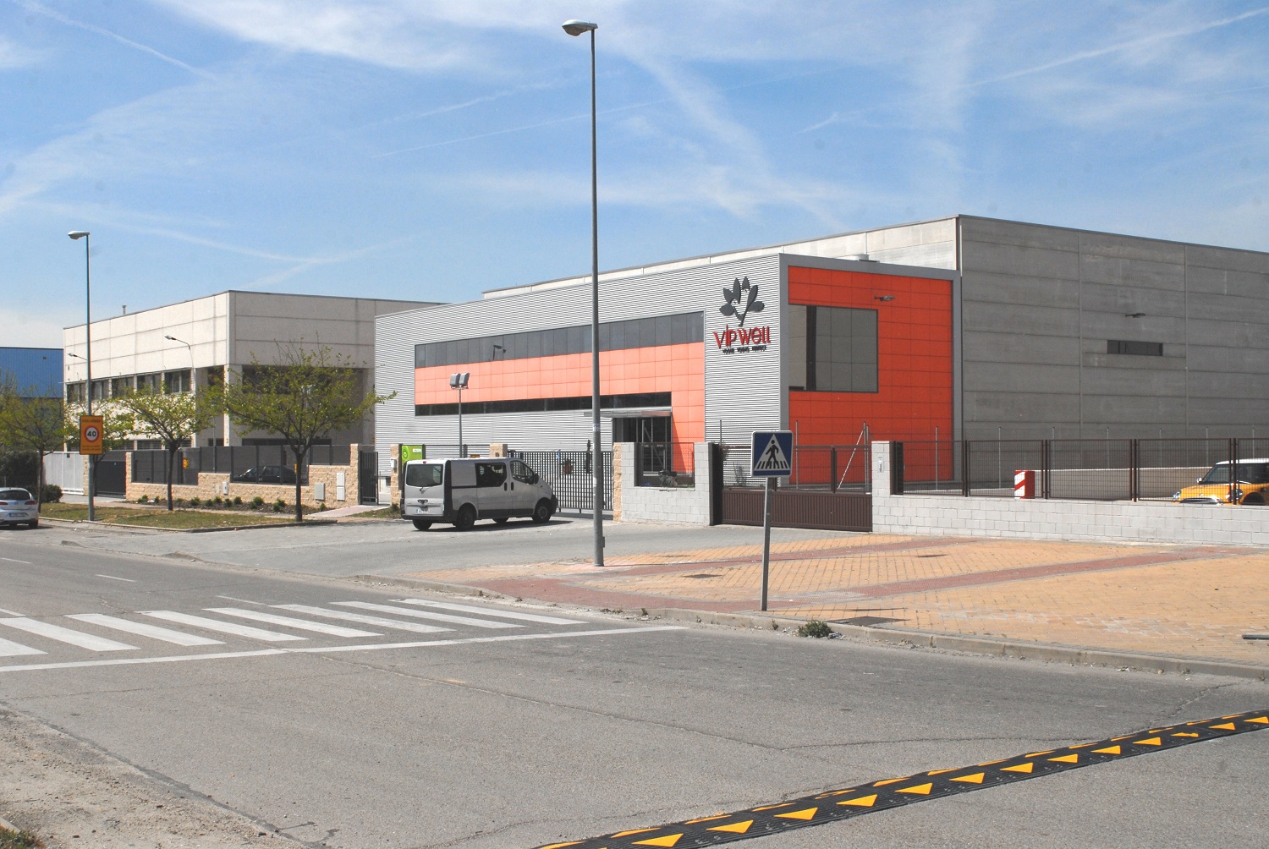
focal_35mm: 46
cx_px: 634
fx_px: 1641
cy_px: 424
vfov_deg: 29.0
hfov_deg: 42.3
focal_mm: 31
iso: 200
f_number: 13
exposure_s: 1/640
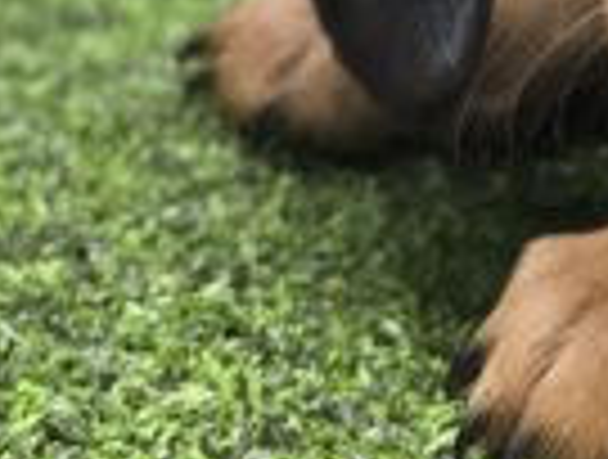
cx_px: 1207
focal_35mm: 174
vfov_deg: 8.1
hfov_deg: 10.4
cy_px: -482
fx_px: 3064
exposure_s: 1/240
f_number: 1.7
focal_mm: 6.3
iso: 320
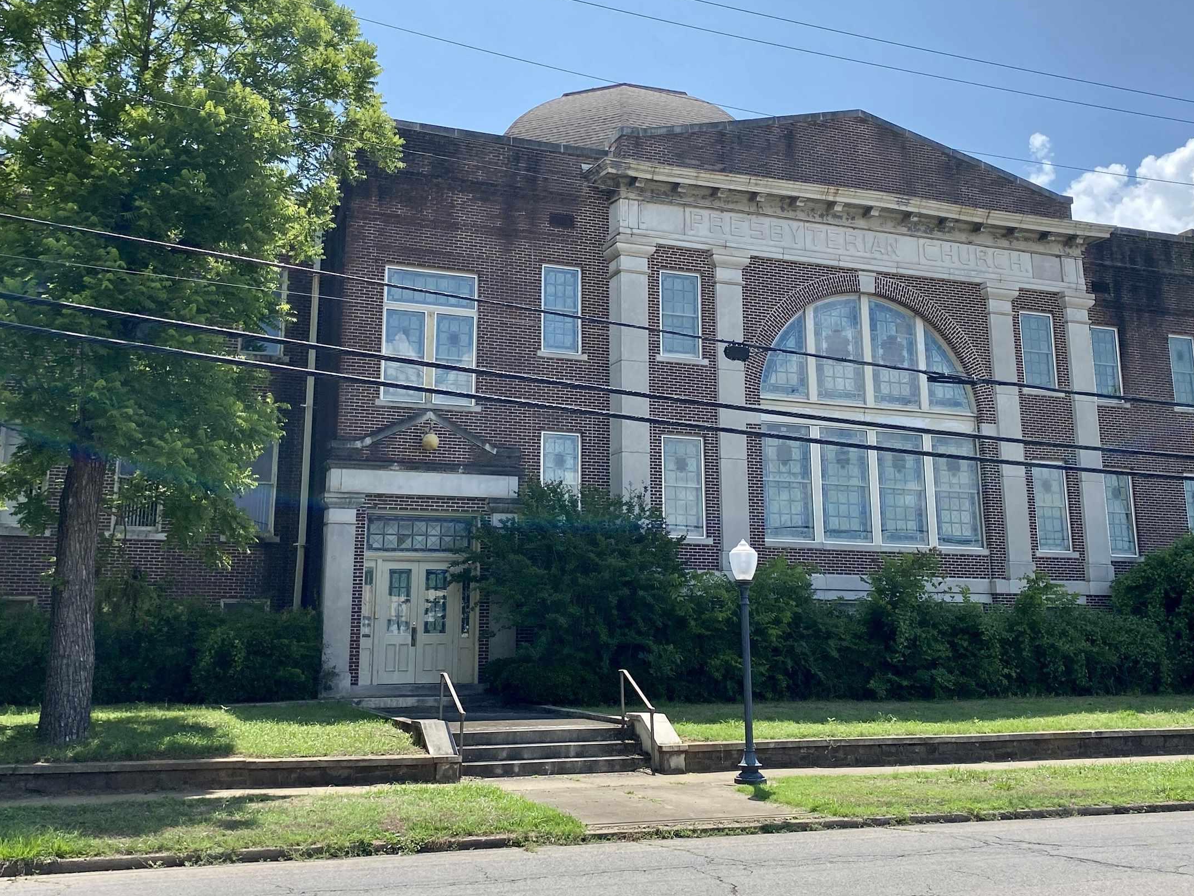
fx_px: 1276
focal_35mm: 37
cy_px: 356
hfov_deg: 50.1
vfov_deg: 38.5
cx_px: 590
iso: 32
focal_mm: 4.25
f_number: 1.8
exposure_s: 1/3125
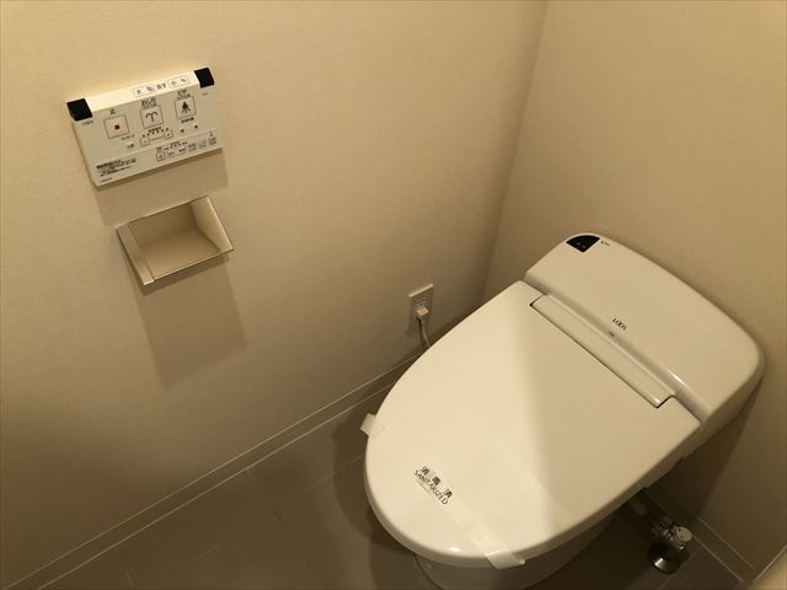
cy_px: 295
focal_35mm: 28
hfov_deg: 63.4
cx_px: 394
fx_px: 637
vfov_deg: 49.7
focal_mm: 3.99
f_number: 1.8
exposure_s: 1/17
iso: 40
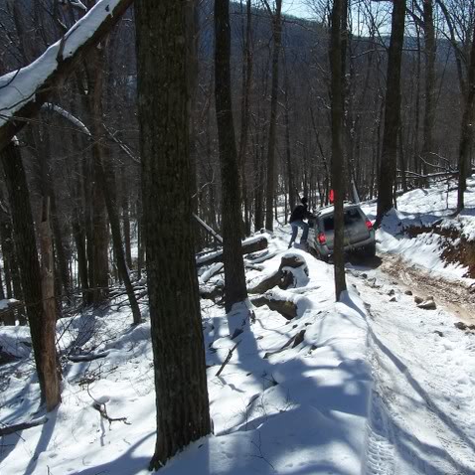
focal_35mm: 45
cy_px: 238
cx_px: 253
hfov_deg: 37.5
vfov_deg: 37.6
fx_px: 699
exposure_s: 1/500
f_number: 5.6
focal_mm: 6.3
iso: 80
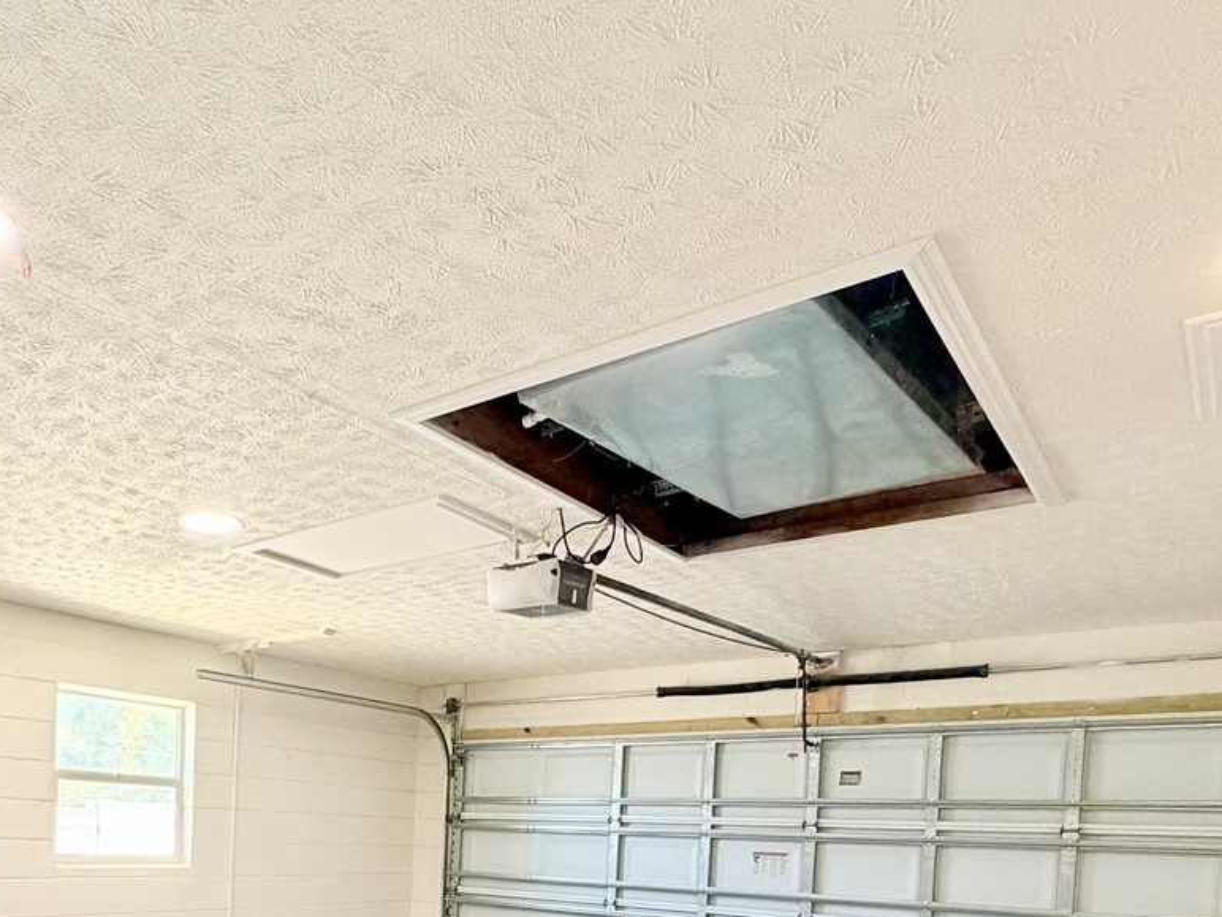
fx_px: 1024
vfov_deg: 42.9
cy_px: 874
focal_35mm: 29
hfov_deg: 58.6
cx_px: 312
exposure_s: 1/121
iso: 250
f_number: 2.2
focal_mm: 2.22
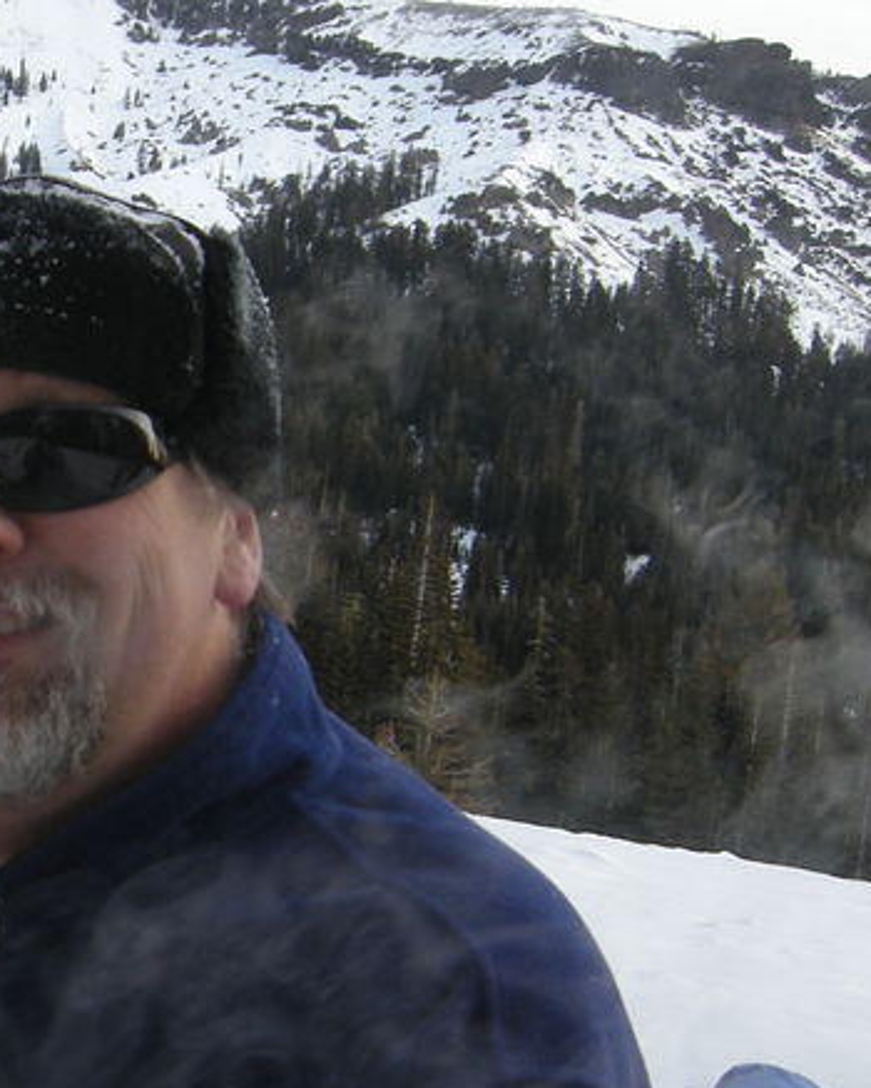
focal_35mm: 80
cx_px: -192
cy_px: 794
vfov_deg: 23.6
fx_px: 2576
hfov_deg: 18.2
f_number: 3.4
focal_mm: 7.5
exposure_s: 1/97.6
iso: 64
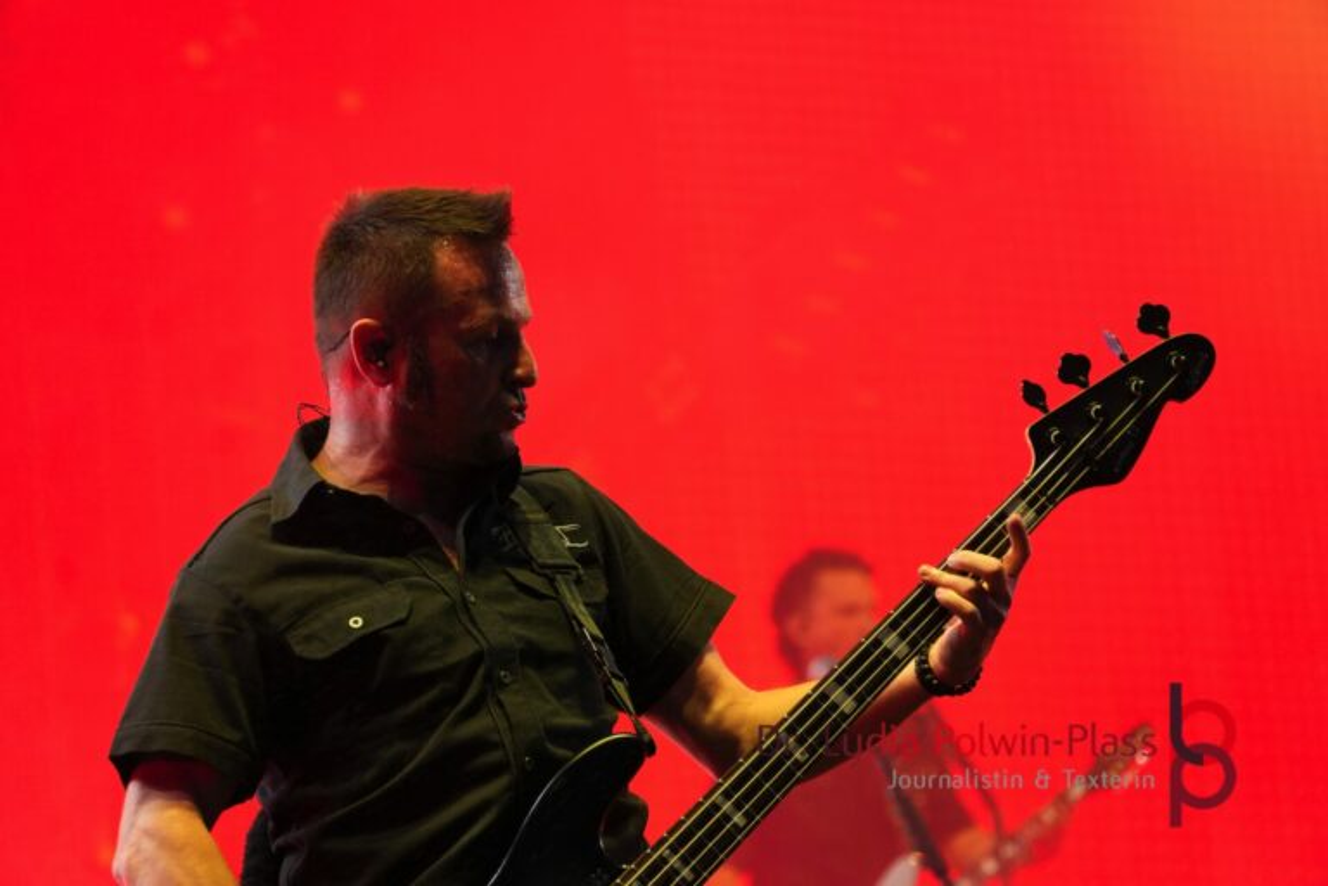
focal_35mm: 256
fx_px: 9461
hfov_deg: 8.0
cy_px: 443
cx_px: 664
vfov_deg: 5.4
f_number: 6.3
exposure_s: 1/320
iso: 1250
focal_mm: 171
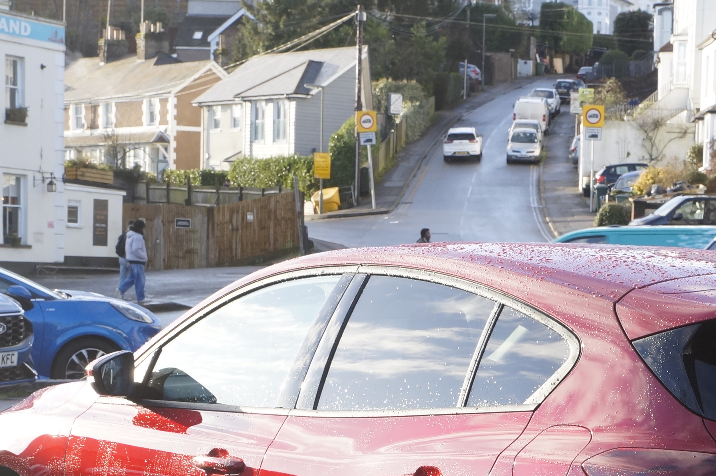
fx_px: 1988
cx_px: 568
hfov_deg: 20.2
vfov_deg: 13.5
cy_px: 490
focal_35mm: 100
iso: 400
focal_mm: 30
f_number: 8
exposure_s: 1/125
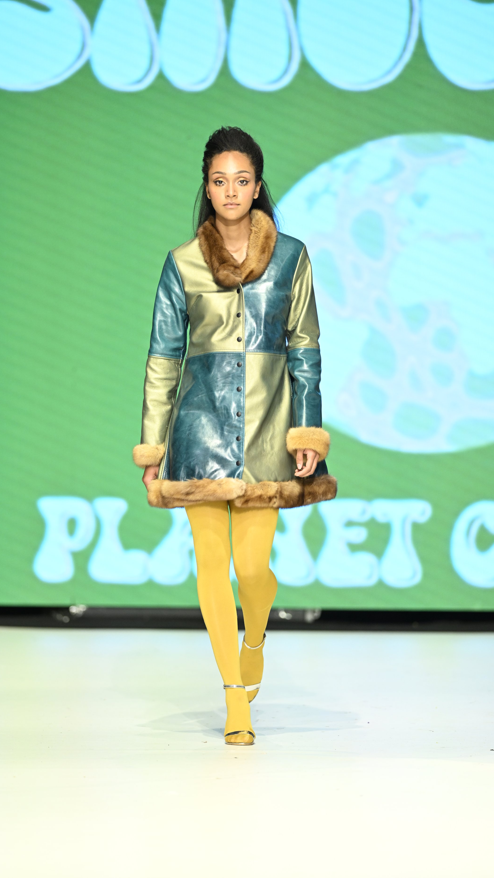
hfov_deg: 5.3
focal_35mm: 231
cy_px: 438
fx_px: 5380
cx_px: 224
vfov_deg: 9.3
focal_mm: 220
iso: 2000
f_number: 2.8
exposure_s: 1/320
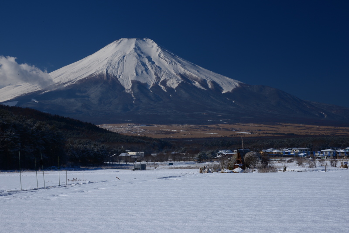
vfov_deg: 20.9
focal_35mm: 65
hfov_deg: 31.0
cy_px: 116
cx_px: 174
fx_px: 630
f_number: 25
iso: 100
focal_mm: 65
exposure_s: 1/25
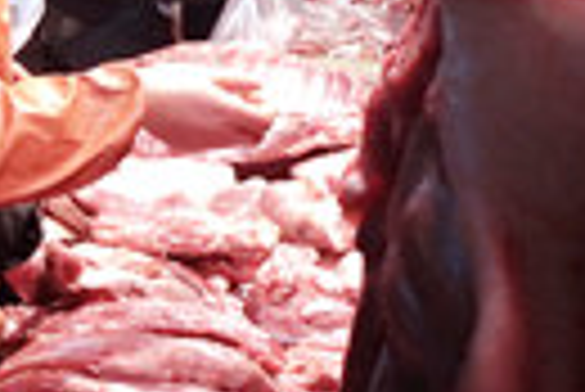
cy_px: 72
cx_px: -248
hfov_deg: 16.6
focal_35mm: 114
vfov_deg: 12.0
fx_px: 1855
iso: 3200
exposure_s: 1/125
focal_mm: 18
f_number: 5.6
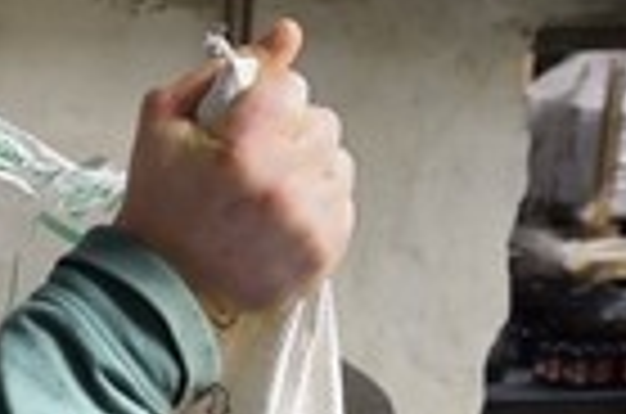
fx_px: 1787
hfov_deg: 17.9
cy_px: 472
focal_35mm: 103
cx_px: -293
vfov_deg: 12.9
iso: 1600
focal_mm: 34
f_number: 7.1
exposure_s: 1/30
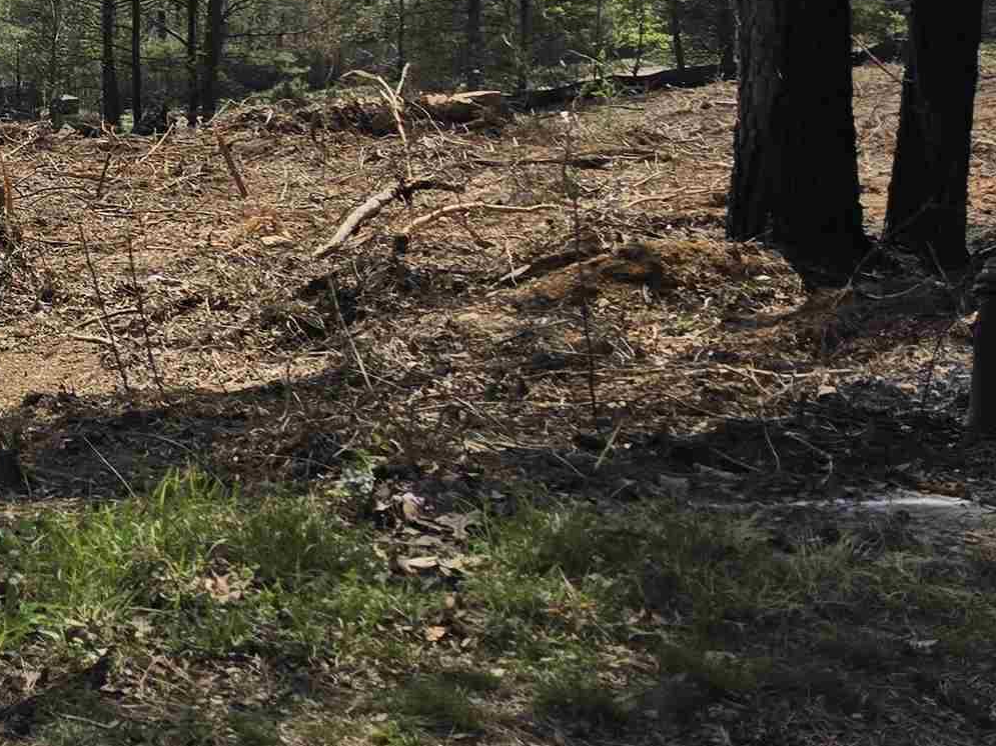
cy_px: -95
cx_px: -364
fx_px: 2043
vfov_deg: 19.7
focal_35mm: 71
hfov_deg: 23.5
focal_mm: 6.5
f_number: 1.4
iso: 50
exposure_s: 1/7939
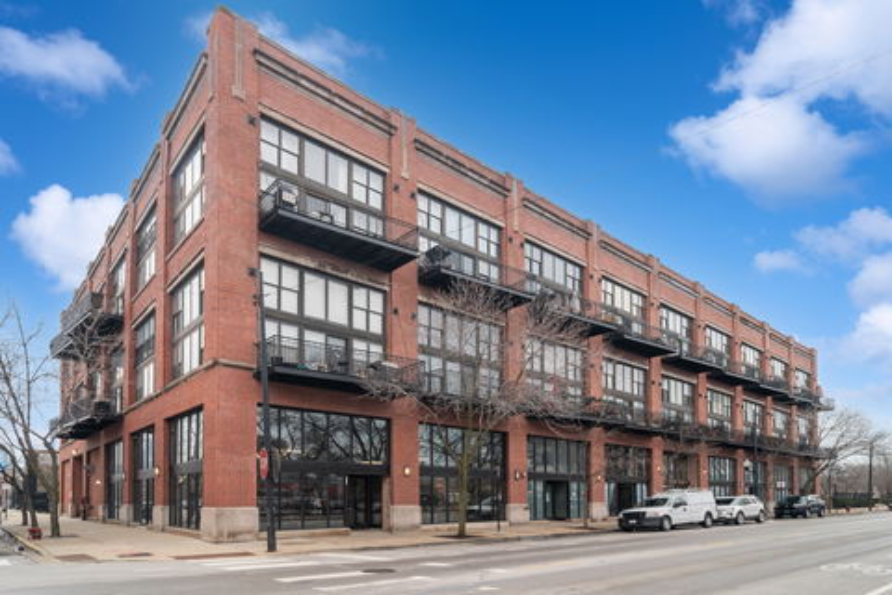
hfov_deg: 90.0
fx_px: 446
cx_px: 446
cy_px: 298
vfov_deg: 67.4
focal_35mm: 18
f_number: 8
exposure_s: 1/80
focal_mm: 12
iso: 200
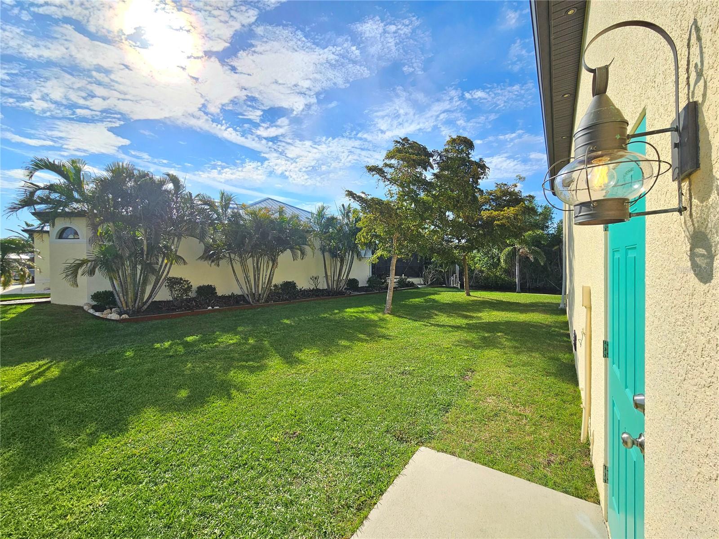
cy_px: 270
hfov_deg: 106.2
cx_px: 360
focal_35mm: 13
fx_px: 270
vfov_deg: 89.9
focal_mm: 2.2
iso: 50
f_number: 2.2
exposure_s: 1/3333
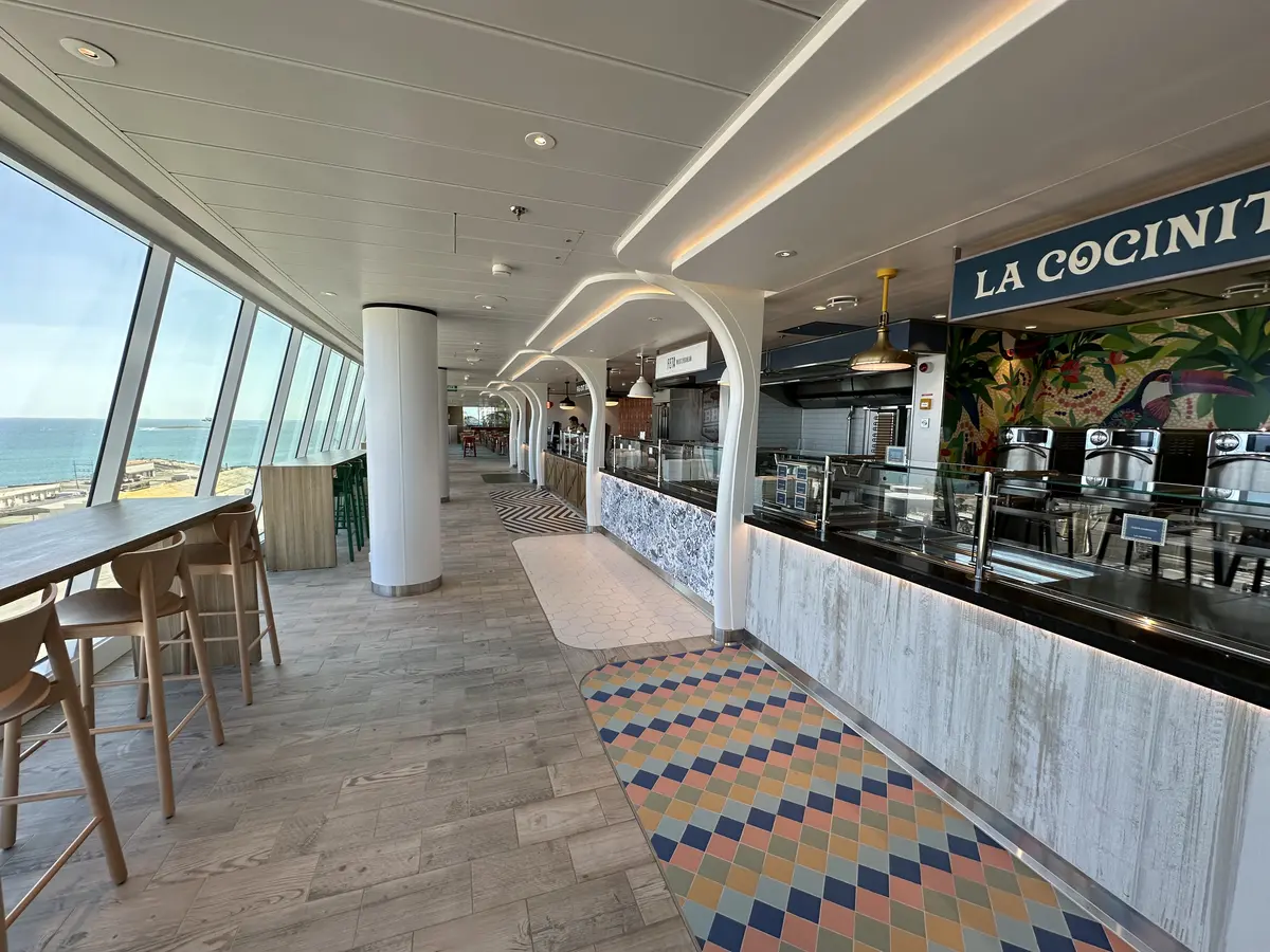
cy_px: 476
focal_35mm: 14
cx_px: 635
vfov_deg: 85.7
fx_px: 514
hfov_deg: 102.1
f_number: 2.2
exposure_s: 1/251
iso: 64
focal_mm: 2.22
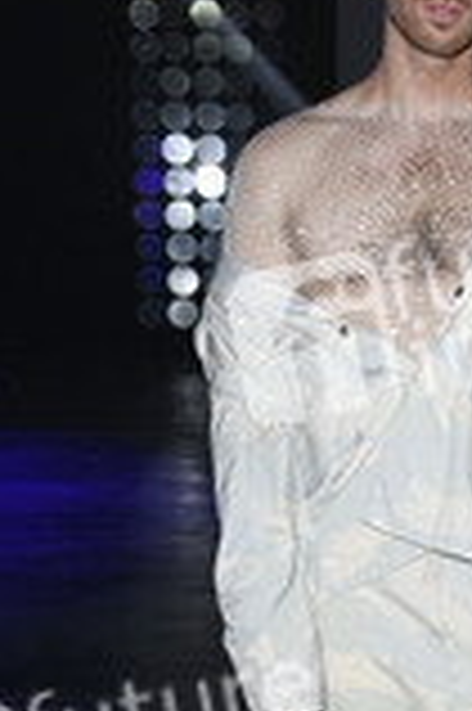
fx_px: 1695
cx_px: 589
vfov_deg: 23.4
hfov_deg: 15.2
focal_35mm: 86
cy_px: 544
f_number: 5.6
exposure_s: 1/100
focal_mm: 34
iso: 2500
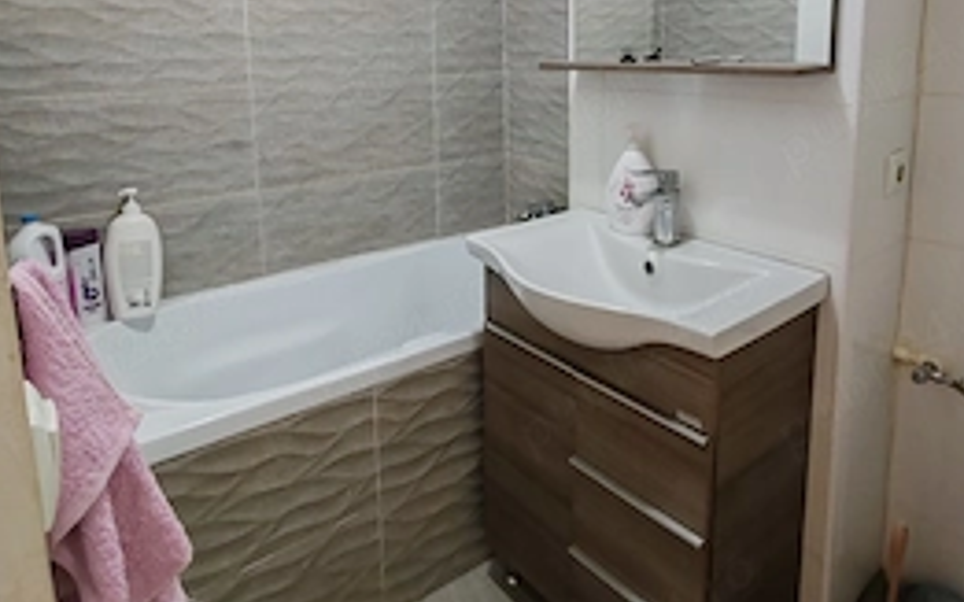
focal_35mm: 26
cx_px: 506
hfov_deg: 70.4
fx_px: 683
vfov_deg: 45.7
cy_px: 140
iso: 400
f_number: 2.2
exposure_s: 1/33
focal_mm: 1.96
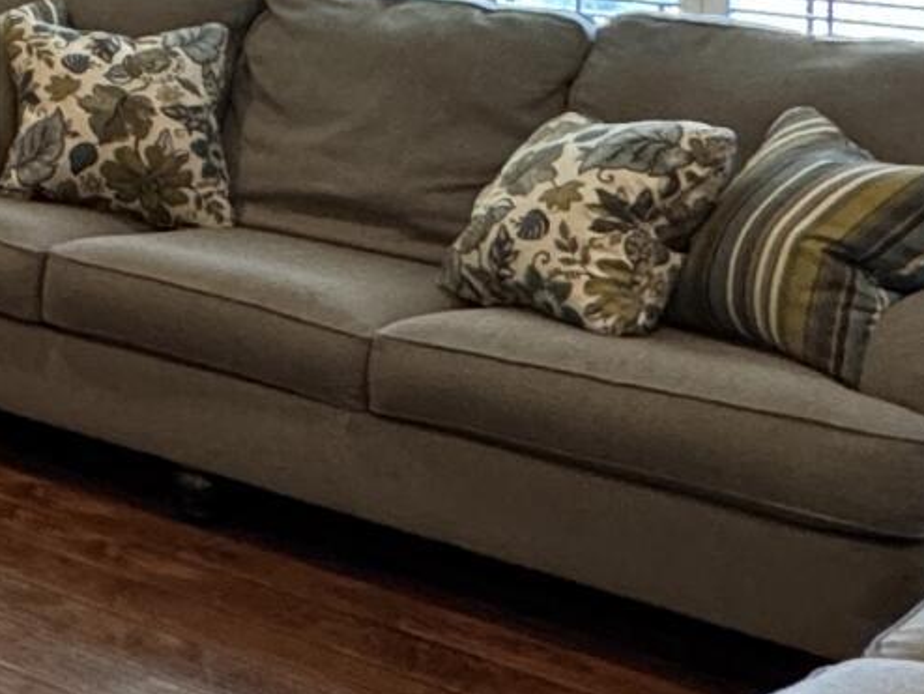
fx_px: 2270
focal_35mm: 85
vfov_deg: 16.3
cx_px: -733
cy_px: -247
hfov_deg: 18.2
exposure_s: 1/60
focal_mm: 2.22
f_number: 2.2
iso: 320
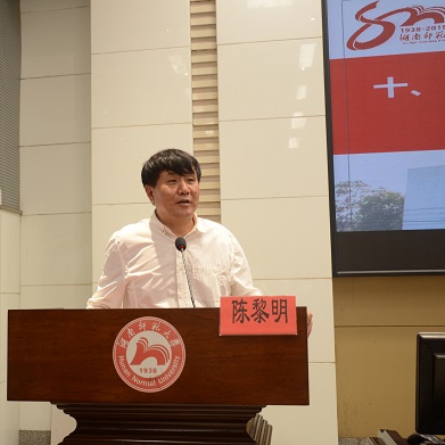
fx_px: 684
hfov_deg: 35.8
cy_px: 221
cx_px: 164
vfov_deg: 36.1
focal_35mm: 47
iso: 320
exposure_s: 1/30
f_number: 3.8
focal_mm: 24
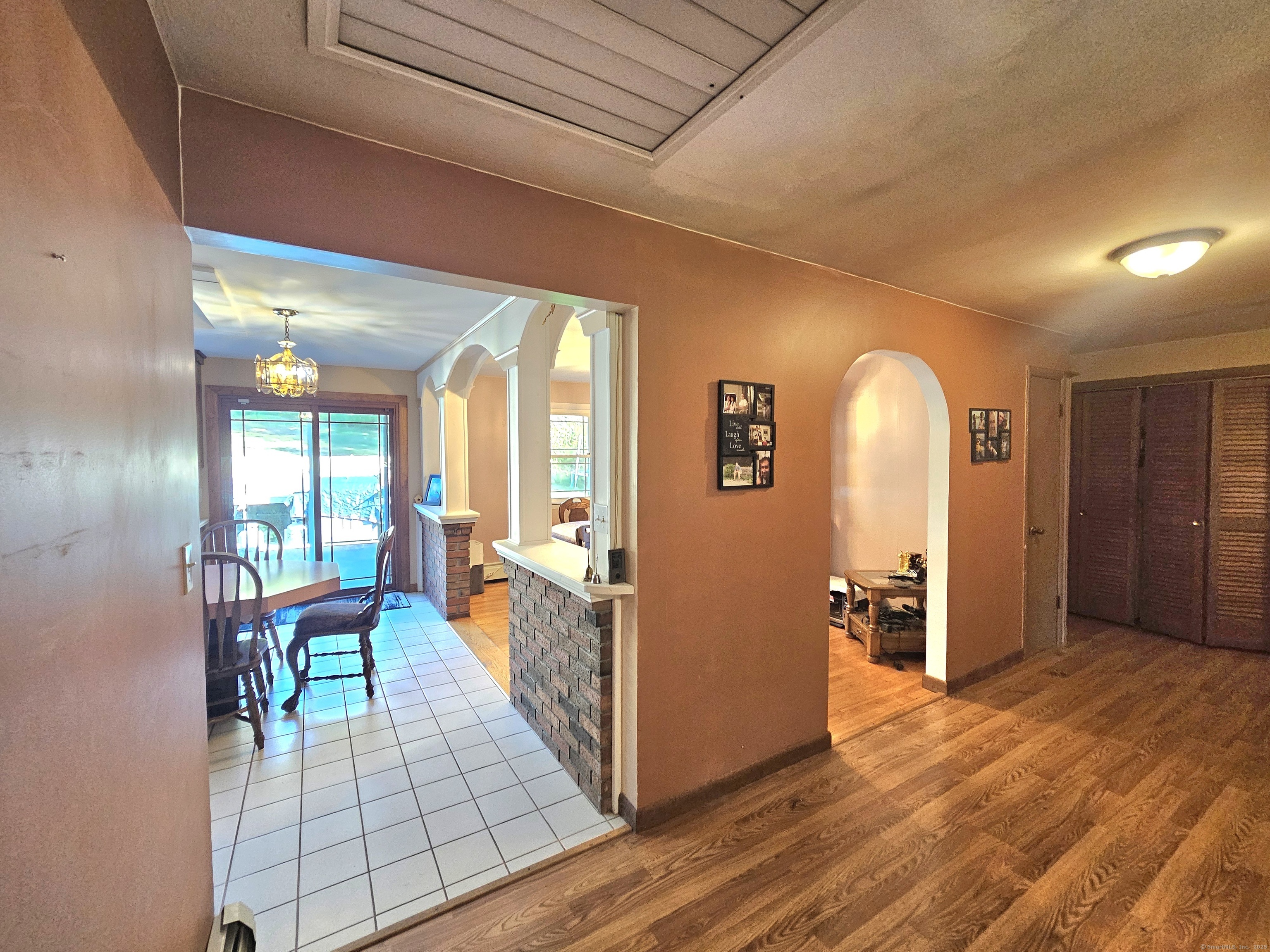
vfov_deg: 89.9
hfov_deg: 106.2
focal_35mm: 13
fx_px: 477
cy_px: 476
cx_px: 635
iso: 400
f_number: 2.2
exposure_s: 1/60.2
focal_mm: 2.2
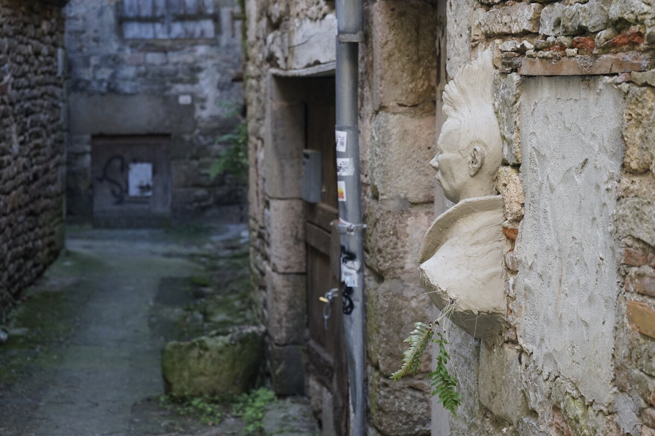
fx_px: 1274
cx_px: 328
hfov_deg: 28.8
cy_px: 218
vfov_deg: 19.5
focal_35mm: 70
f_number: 5.6
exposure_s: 1/160
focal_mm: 70
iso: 1250
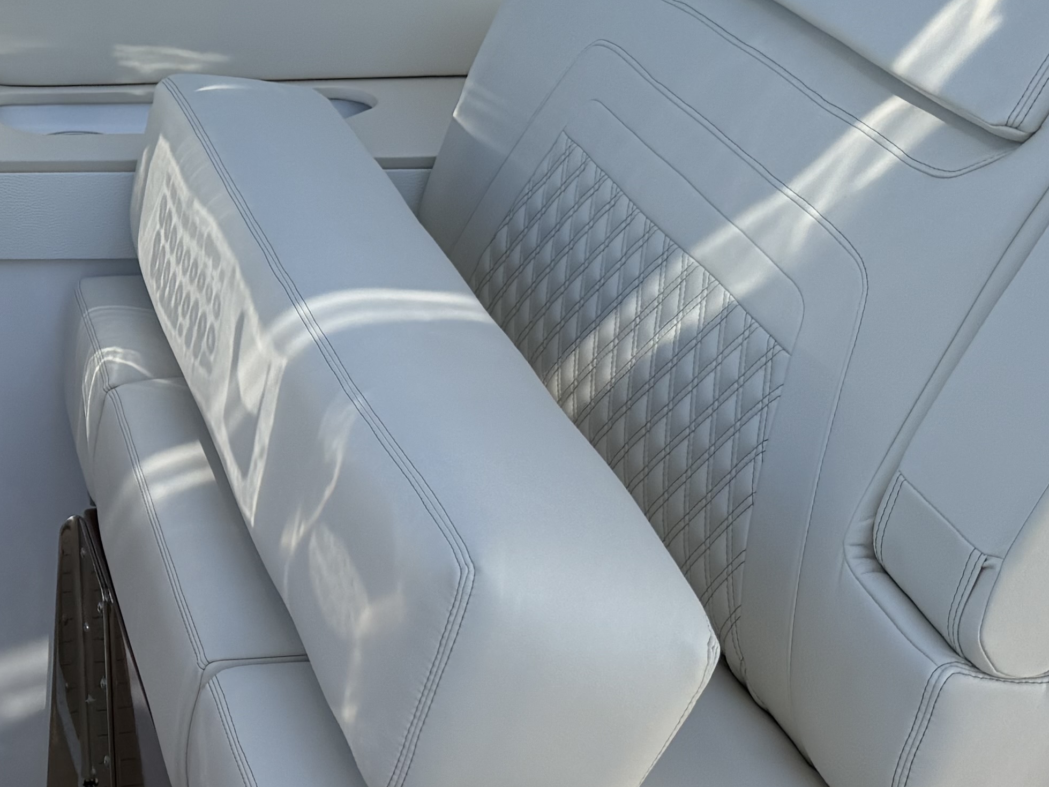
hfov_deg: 25.4
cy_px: 313
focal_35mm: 70
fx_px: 2122
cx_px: -155
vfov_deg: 21.0
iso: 125
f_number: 1.78
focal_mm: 6.76
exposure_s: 1/4405
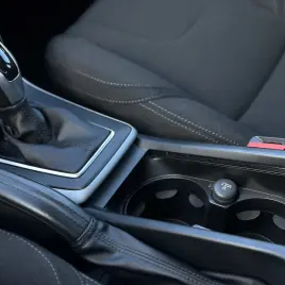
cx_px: 149
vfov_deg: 30.0
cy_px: 142
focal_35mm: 57
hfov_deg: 30.0
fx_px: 531
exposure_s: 1/66
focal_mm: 6.86
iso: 125
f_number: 1.78
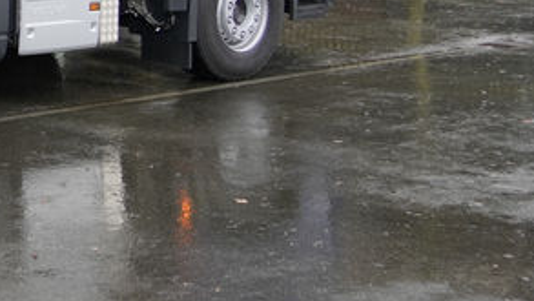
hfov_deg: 16.4
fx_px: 1558
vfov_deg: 10.6
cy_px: -155
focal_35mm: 110
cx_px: -416
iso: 320
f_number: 4
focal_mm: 24
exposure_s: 1/60
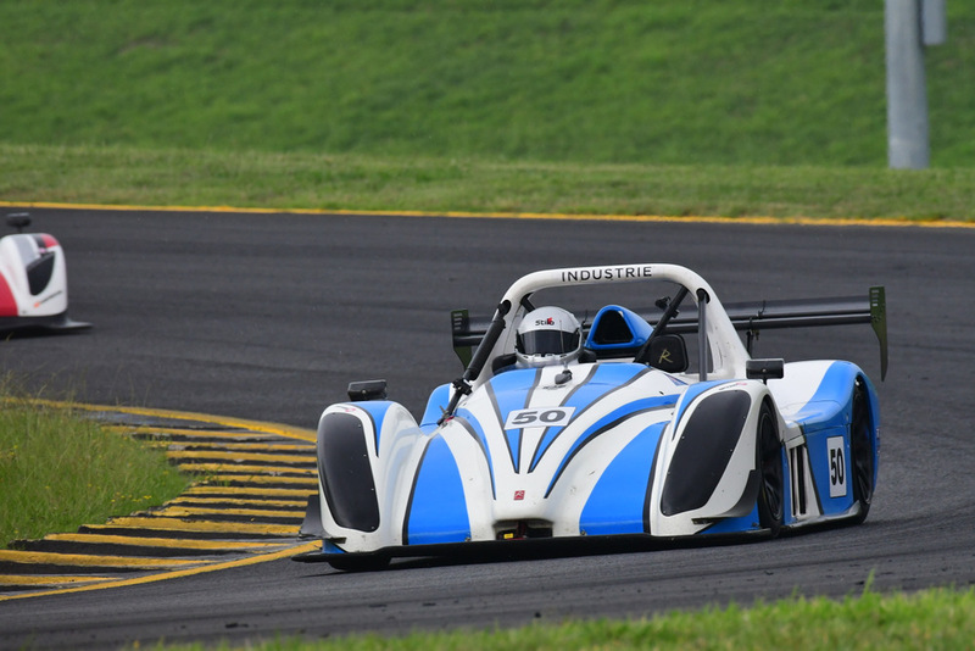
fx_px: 20319
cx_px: 488
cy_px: 326
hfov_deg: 2.7
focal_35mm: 750
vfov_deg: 1.8
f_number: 11
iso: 1250
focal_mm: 500
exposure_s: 1/640
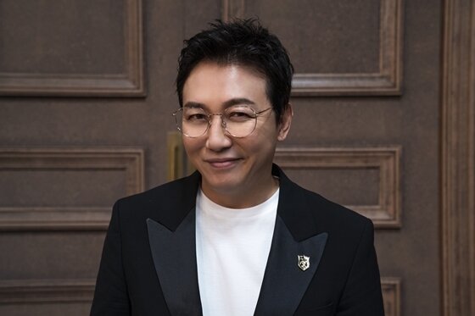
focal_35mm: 48
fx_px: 633
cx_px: 238
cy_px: 158
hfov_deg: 41.1
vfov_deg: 28.1
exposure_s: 1/125
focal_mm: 48
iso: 1250
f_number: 4.5
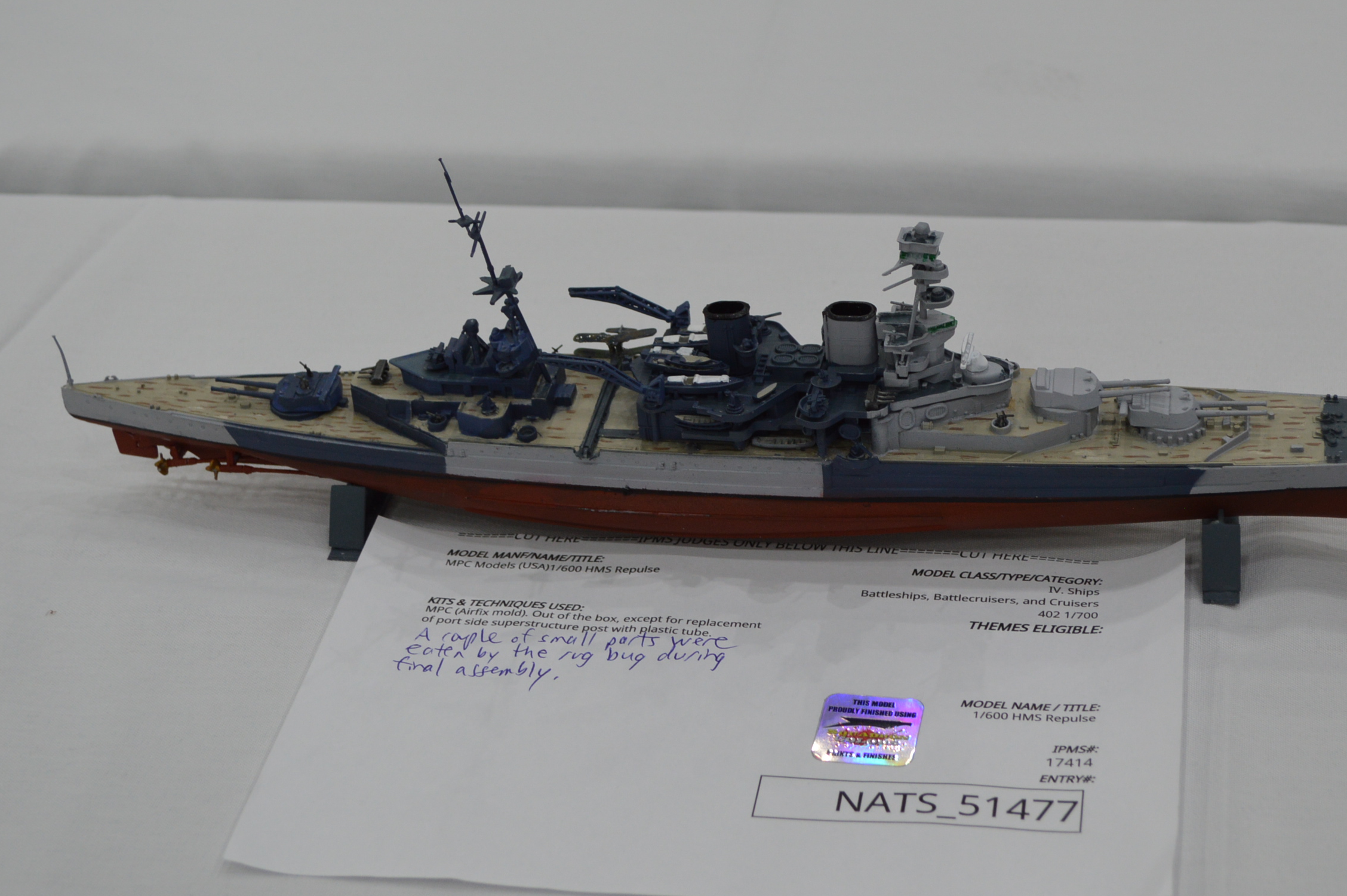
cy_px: 386
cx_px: 830
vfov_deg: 20.0
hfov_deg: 29.6
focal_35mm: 68
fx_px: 2542
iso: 400
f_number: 5.6
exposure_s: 1/60
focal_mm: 34
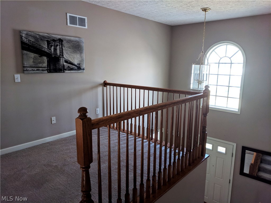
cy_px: 102
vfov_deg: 53.1
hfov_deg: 67.3
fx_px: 204
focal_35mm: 26
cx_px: 136
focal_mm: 4.67
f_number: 2
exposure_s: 1/125
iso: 69
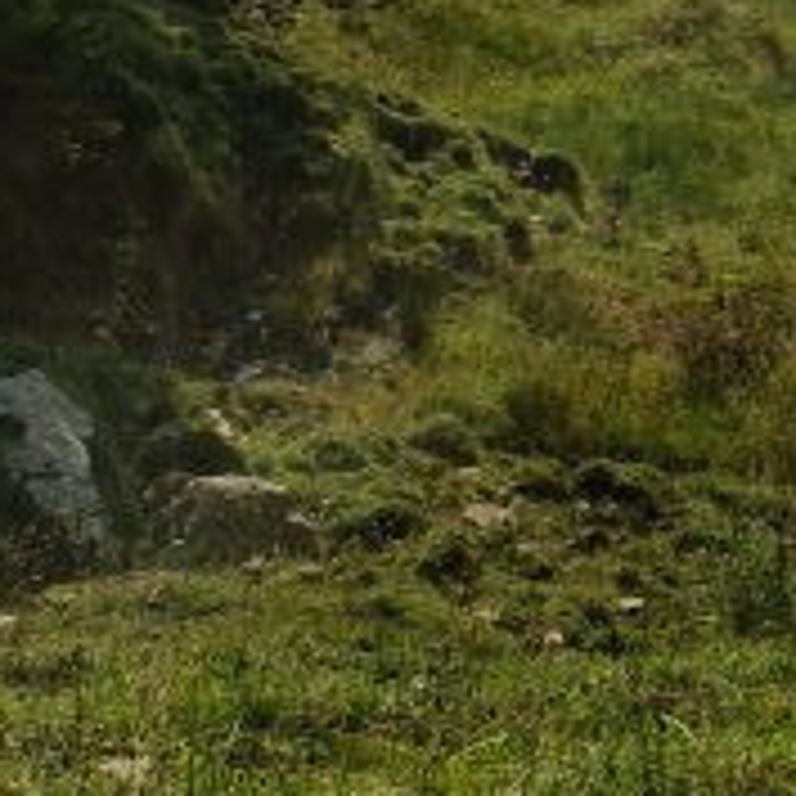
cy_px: -1309
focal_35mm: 128
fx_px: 3330
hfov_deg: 13.0
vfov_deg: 10.8
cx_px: 1124
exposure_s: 1/2816
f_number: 1.8
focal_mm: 7
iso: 50
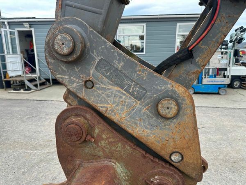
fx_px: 171
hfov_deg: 71.6
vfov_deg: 56.8
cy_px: 92
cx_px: 123
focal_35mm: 24
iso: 80
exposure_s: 1/412
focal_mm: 6.86
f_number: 1.78
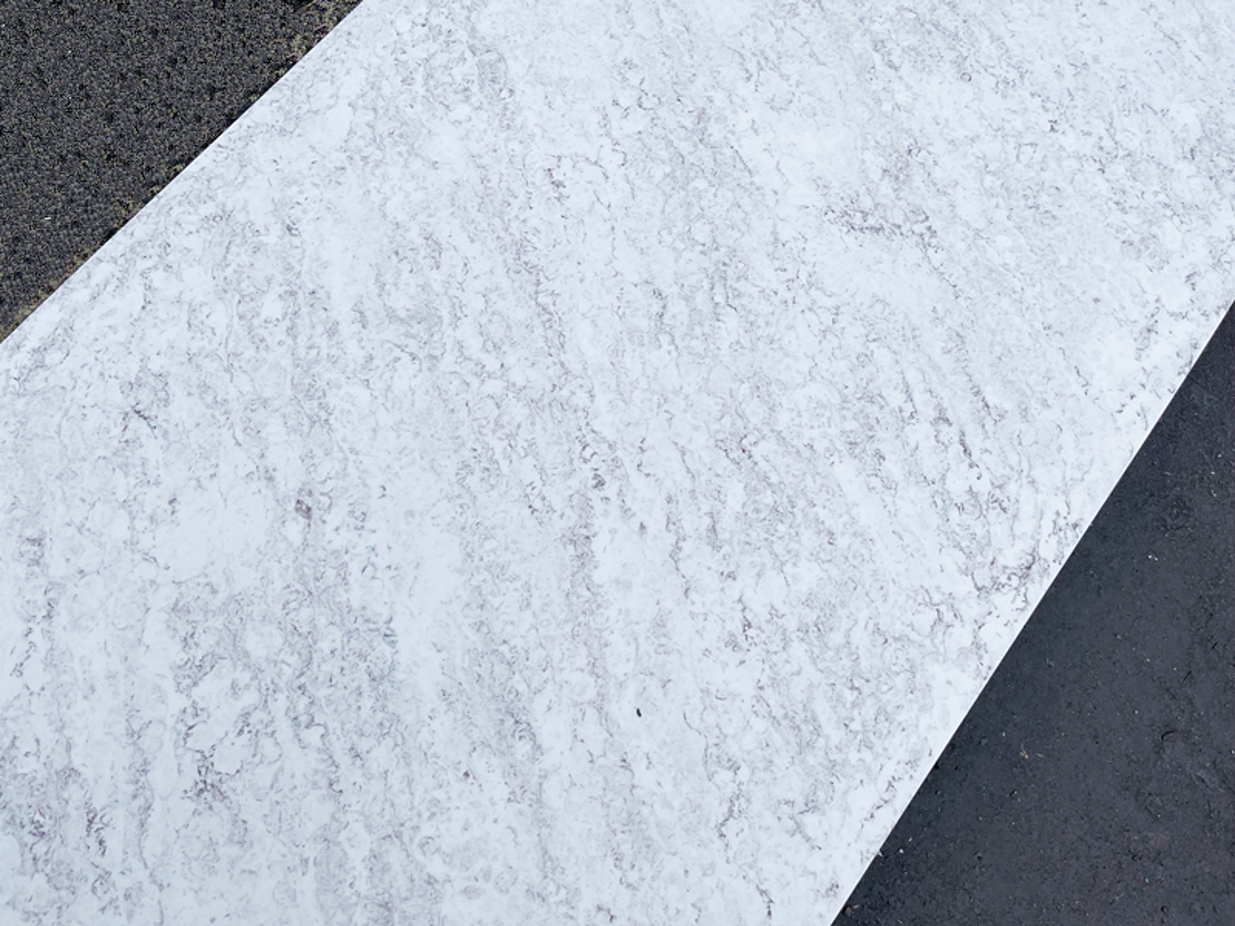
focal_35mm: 26
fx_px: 928
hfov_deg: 67.3
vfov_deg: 53.1
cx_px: 618
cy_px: 463
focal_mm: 5.1
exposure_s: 1/4149
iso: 50
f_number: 1.6
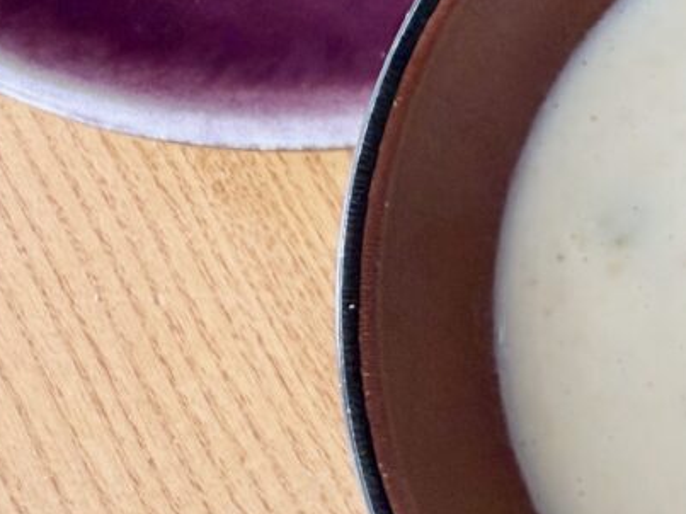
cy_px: 95
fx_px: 1209
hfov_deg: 28.2
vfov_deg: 23.6
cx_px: 792
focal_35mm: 61
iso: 200
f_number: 2.2
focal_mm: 2.22
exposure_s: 1/121
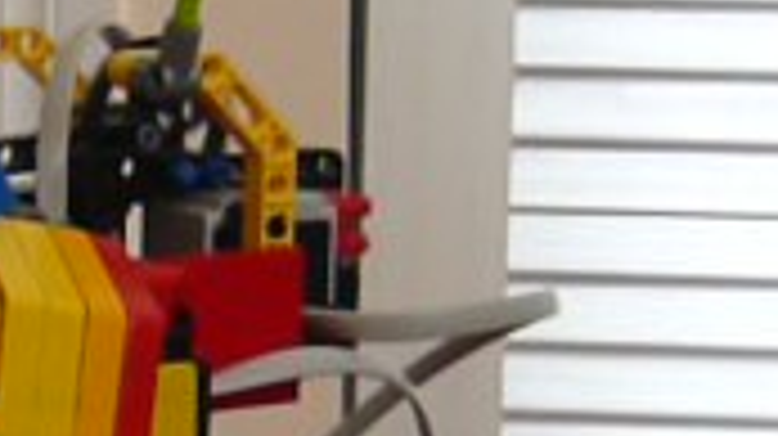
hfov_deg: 16.2
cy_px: 458
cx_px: -67
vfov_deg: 9.3
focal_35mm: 129
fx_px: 2659
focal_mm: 5.2
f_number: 3
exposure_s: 1/30
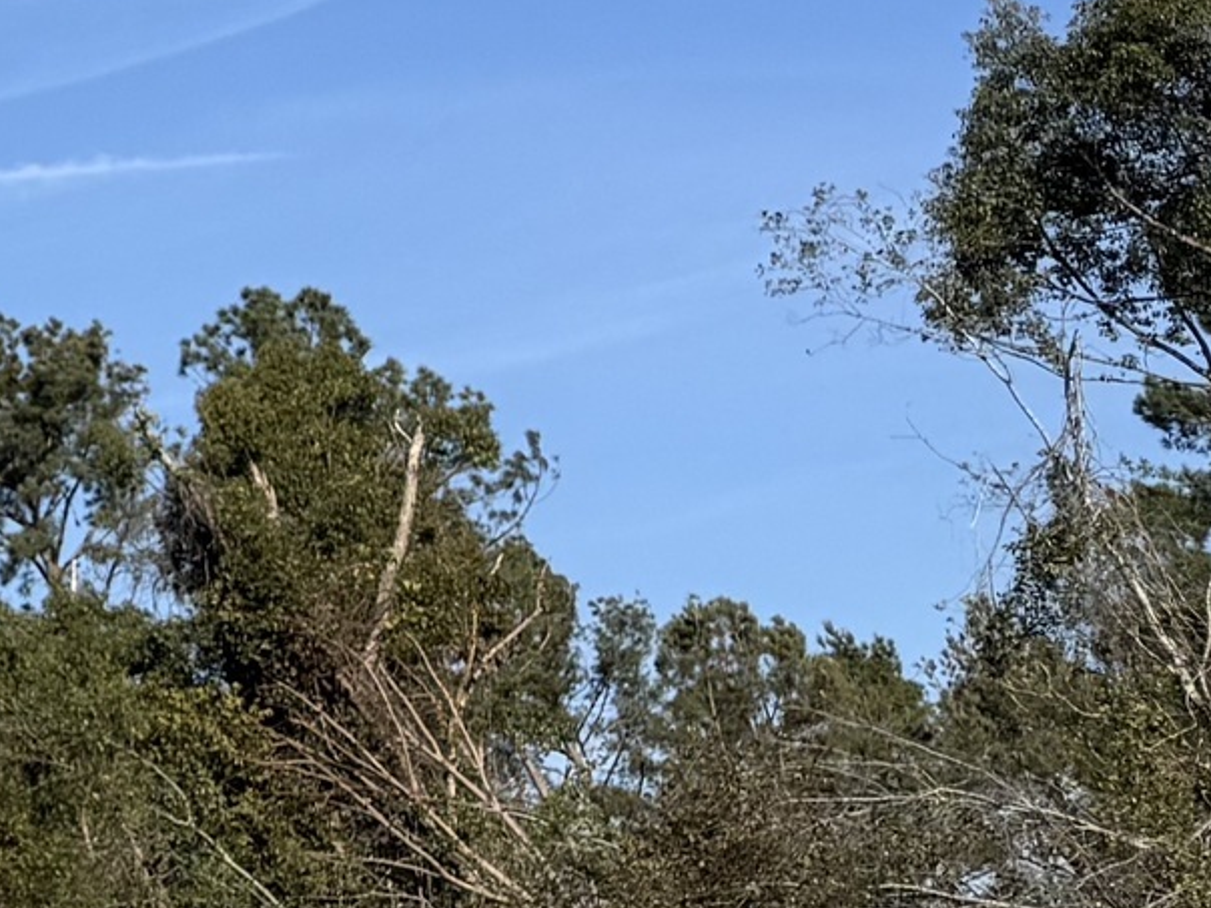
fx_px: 4268
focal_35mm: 122
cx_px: -1596
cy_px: -102
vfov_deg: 11.9
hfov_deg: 12.8
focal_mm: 6.76
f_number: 1.78
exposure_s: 1/5319
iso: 80
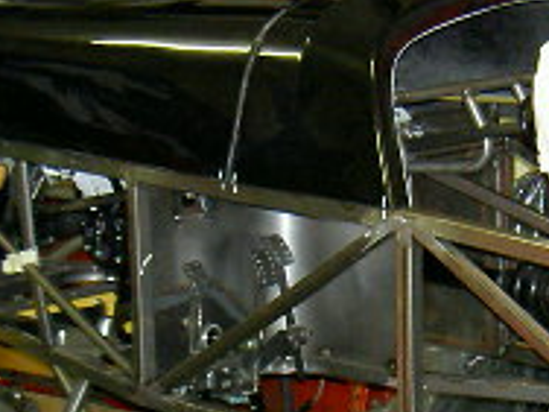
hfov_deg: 14.7
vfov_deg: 11.1
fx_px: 2109
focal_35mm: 133
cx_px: 458
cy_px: 392
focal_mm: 8
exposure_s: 1/59.5
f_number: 2.8
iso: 100
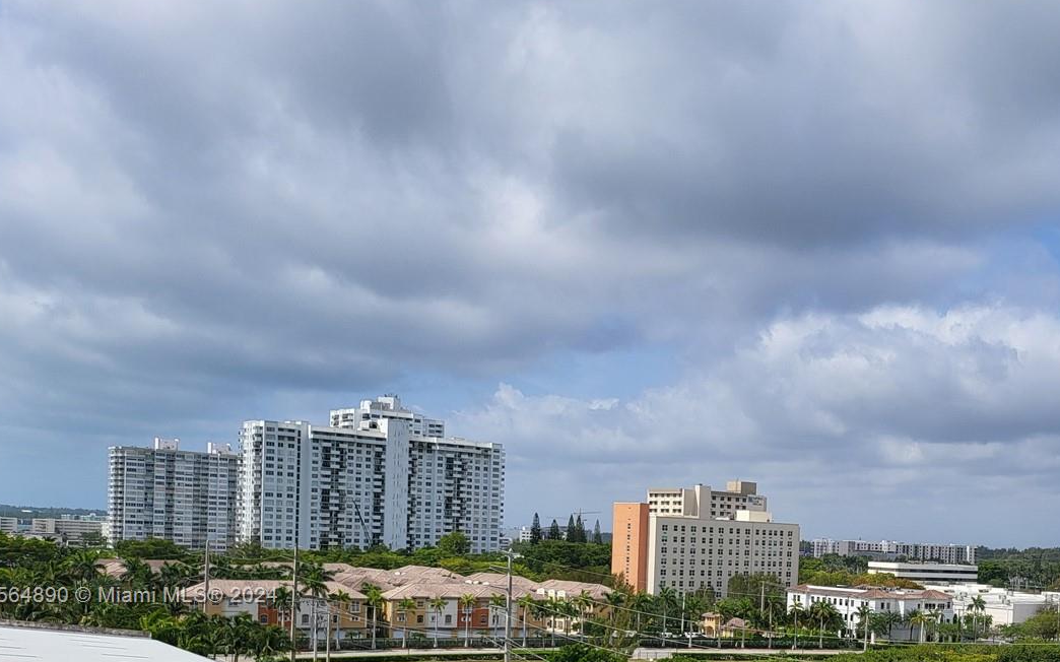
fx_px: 1126
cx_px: 766
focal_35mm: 39
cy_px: 597
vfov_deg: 31.2
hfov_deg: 48.9
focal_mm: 5
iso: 40
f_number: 1.8
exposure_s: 1/4493
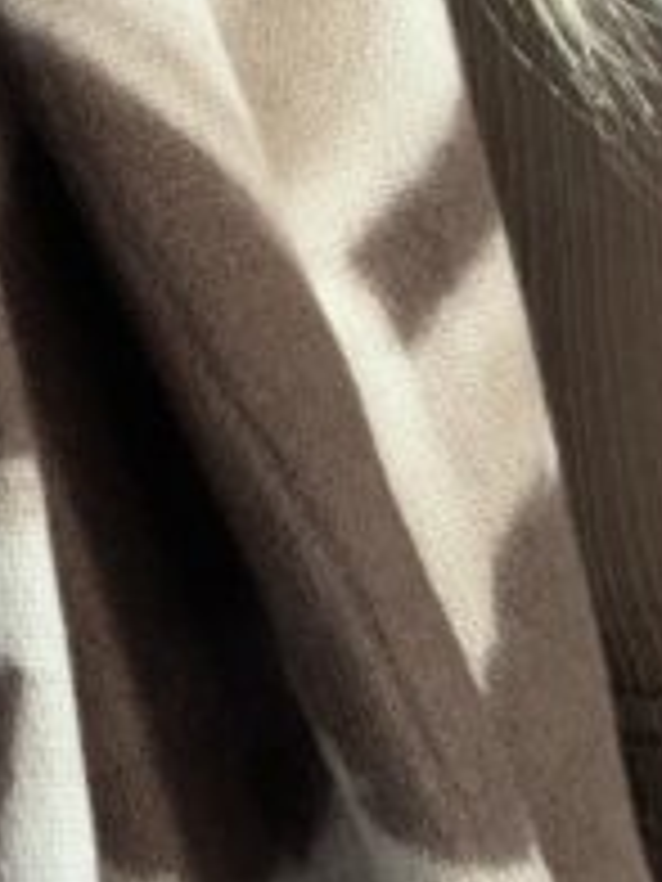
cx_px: -549
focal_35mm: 106
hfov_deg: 12.7
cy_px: 351
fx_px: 2703
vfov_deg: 18.5
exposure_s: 1/30
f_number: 1.8
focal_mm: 4.25
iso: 640
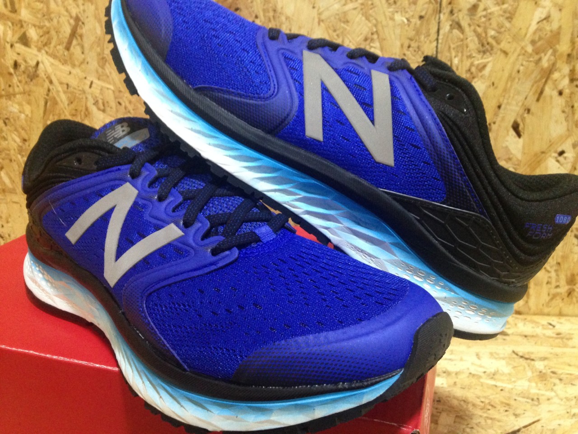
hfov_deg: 55.4
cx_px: 289
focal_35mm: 33
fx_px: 551
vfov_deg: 42.9
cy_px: 217
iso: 400
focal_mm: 4.12
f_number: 2.4
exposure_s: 1/17
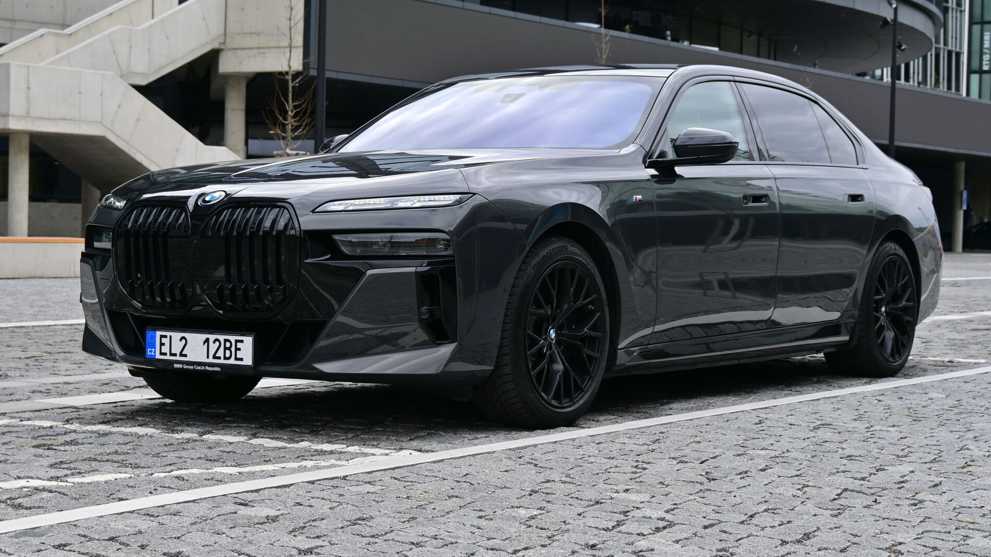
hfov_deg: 30.8
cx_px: 493
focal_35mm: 69
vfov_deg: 17.6
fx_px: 1801
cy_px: 265
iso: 100
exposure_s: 1/200
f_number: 7.1
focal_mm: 43
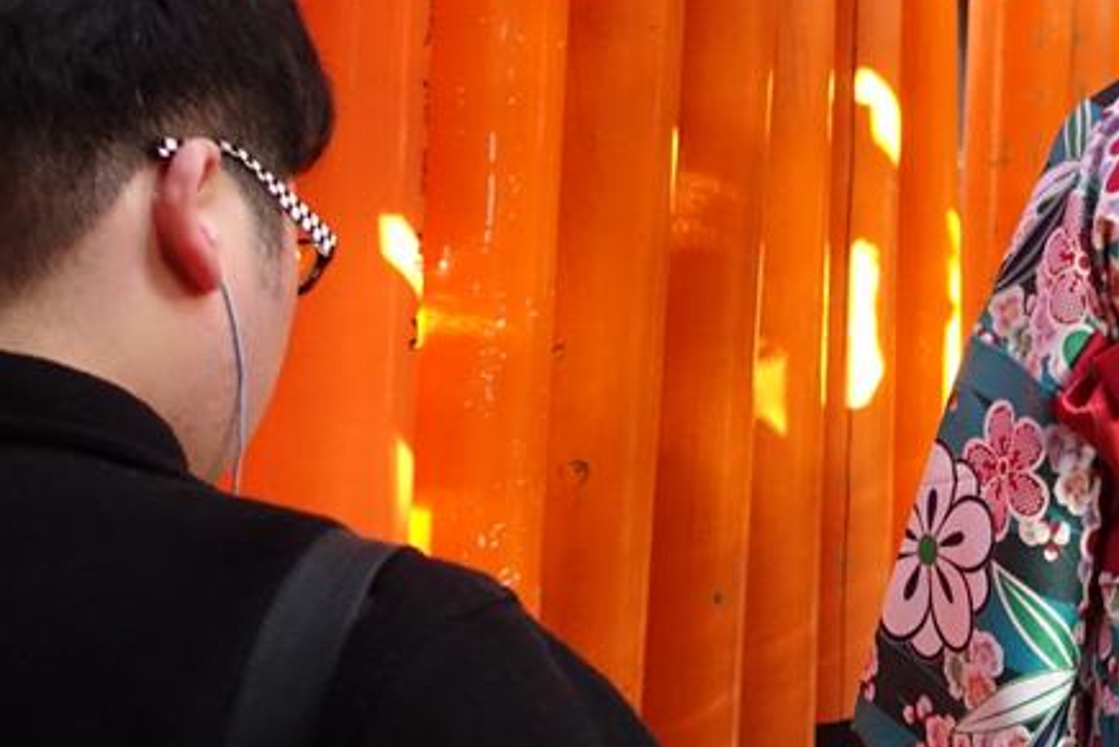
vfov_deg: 20.1
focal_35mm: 66
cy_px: 49
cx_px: 1491
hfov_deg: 25.7
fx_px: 2052
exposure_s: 1/200
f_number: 1.8
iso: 1000
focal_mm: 8.8
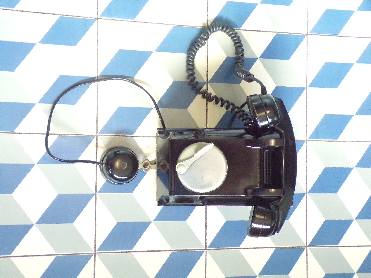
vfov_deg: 26.1
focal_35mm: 56
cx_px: 186
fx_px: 600
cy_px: 139
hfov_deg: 34.3
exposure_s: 1/17
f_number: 3.7
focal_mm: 10.1
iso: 800
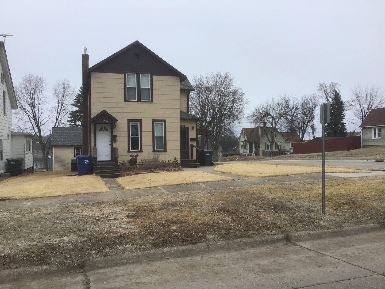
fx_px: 345
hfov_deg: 58.4
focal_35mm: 31
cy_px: 144
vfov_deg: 45.4
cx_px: 192
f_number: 2.4
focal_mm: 3.3
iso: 25
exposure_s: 1/679
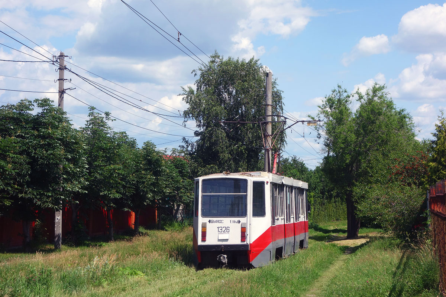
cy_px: 148
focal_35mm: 72
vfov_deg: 18.9
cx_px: 223
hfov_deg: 28.1
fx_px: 892
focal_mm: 26.57
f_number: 5.6
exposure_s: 1/640
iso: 125
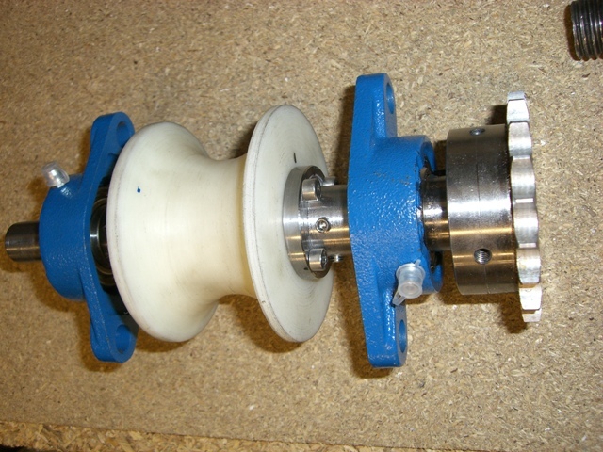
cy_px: 226
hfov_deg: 49.0
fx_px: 662
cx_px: 302
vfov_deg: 37.7
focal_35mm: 38
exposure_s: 1/60
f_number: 2.7
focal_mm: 6.2
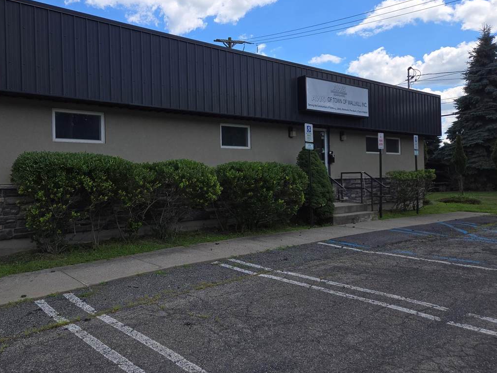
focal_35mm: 29
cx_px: 189
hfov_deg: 60.9
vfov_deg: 48.1
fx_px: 416
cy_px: 167
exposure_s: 1/1509
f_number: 1.8
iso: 25
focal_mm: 5.4
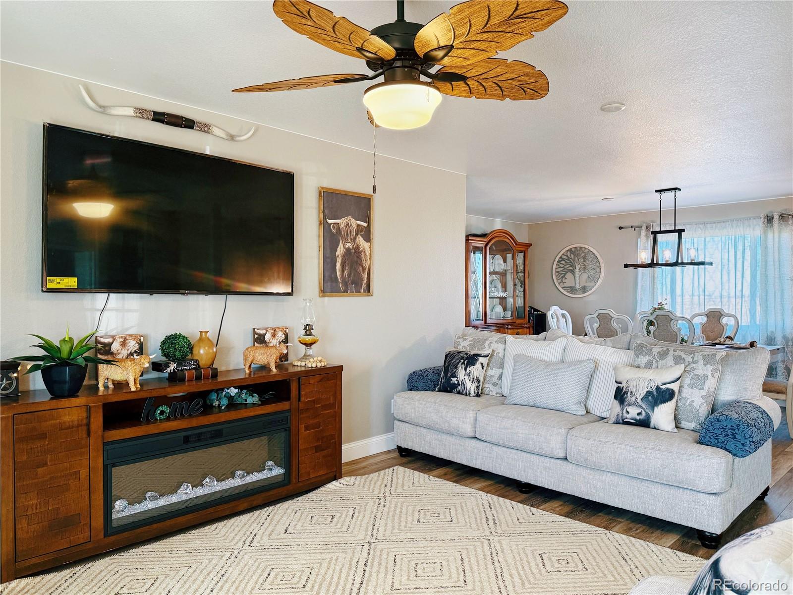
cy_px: 298
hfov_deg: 71.6
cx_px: 396
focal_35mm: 24
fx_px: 550
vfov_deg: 56.8
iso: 100
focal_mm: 6.76
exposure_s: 1/120
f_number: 1.78
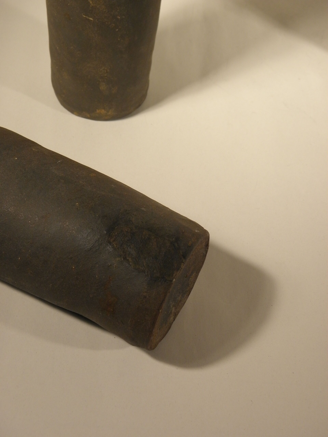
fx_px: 632
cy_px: 218
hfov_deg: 29.1
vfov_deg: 38.2
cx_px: 164
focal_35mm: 50
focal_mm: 9.1
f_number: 4
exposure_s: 1/50
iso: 160
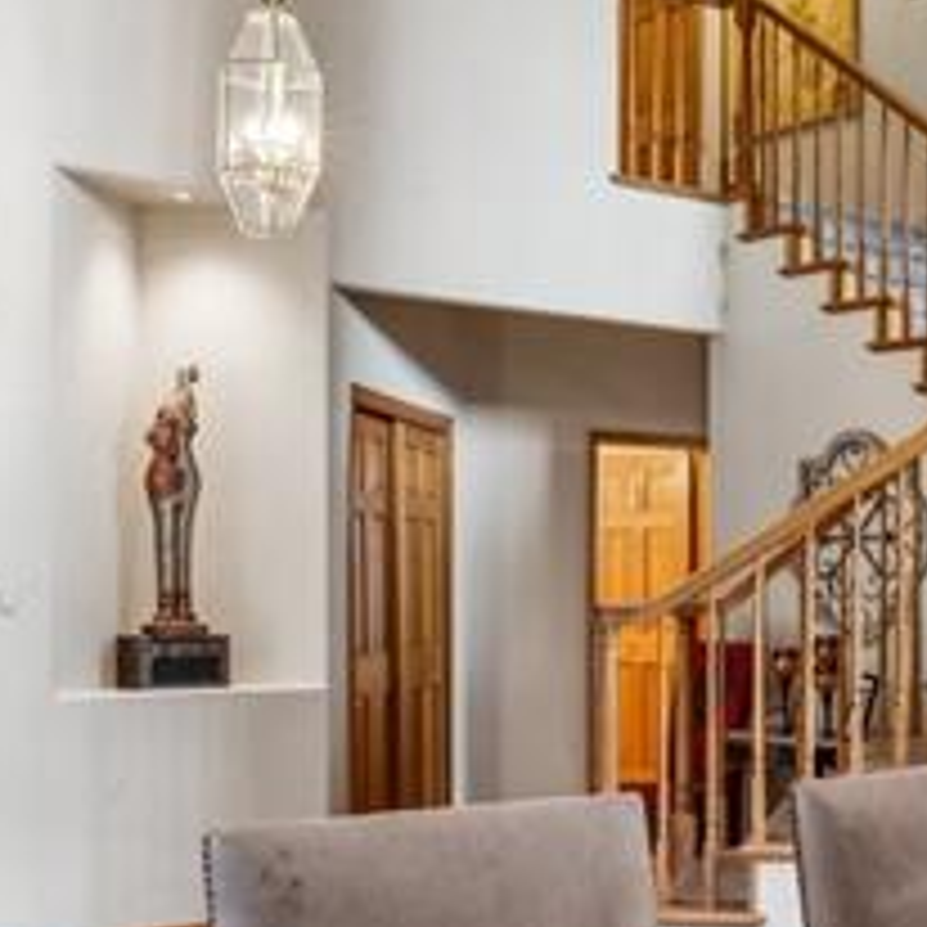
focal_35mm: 59
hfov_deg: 28.0
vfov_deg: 29.0
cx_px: 837
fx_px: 1788
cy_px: 585
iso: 125
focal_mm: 14
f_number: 13
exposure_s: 2
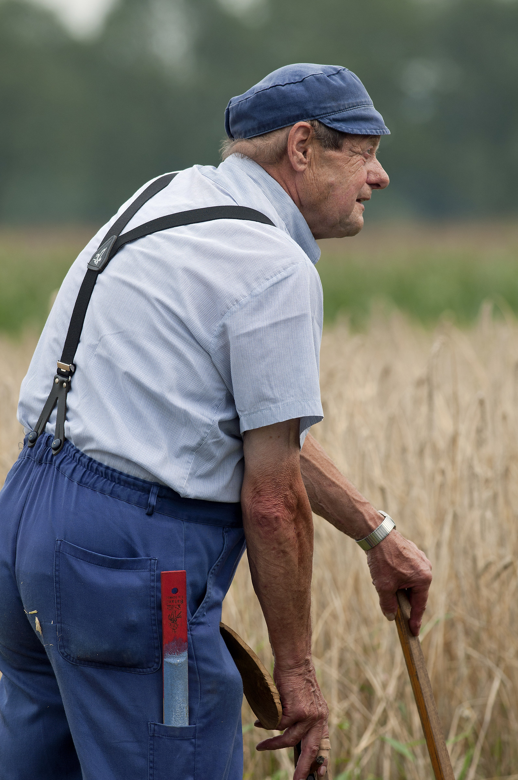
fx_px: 9737
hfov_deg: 3.0
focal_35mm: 450
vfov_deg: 4.6
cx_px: 259
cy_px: 390
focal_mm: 300
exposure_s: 1/500
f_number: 6.3
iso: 320
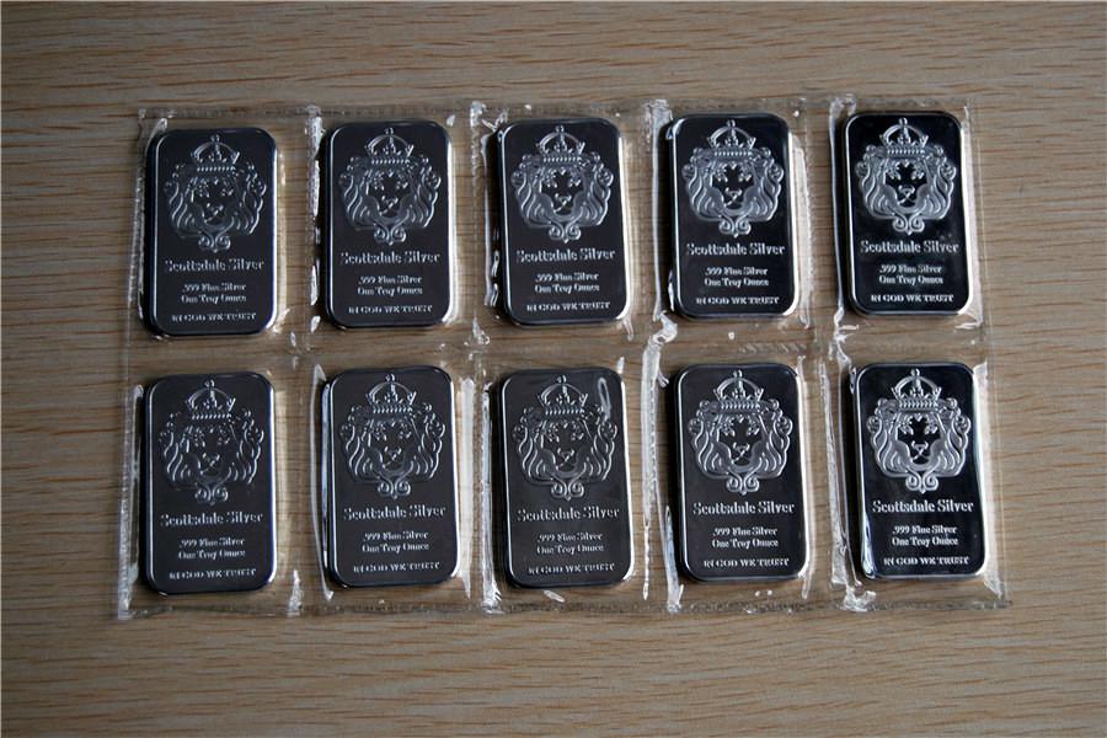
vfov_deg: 21.6
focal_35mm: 63
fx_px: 1937
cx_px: 554
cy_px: 369
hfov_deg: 31.9
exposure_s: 1/50
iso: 100
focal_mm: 42
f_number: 5.3
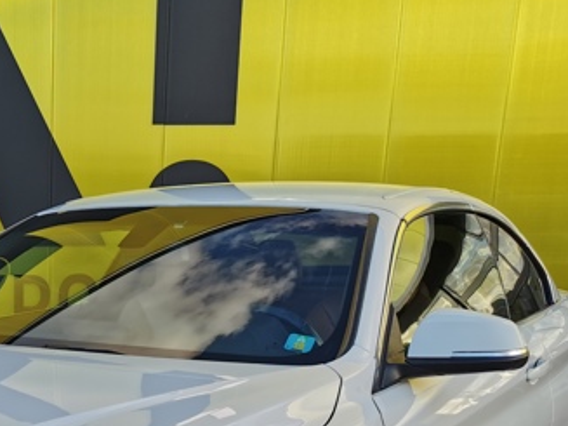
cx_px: 16
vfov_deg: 20.8
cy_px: 506
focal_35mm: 66
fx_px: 1083
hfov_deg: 27.9
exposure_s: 1/1037
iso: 50
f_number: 1.8
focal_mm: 5.58
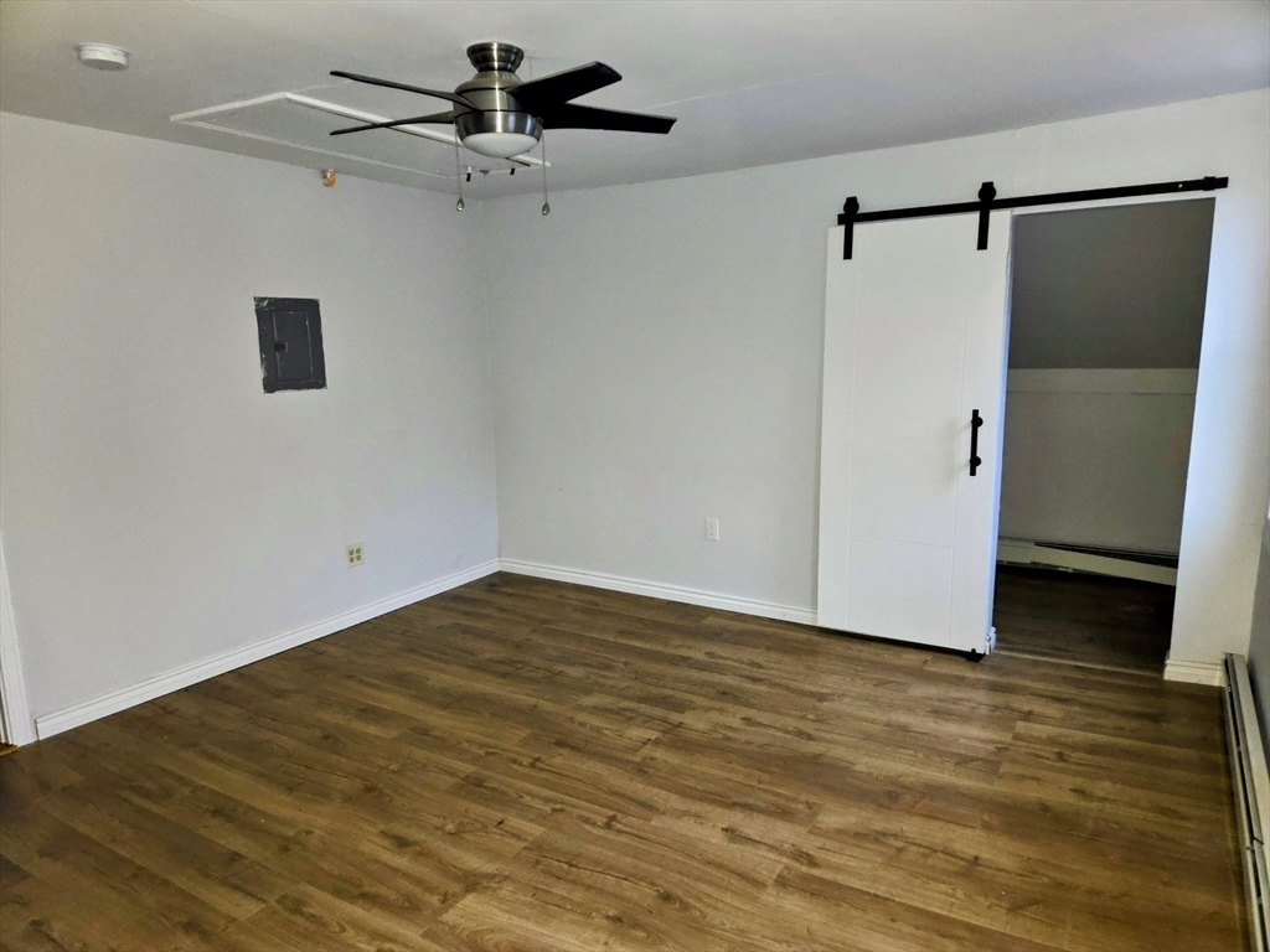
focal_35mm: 23
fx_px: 844
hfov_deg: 73.9
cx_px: 635
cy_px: 476
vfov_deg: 58.9
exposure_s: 1/12
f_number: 1.8
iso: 160
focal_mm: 5.4
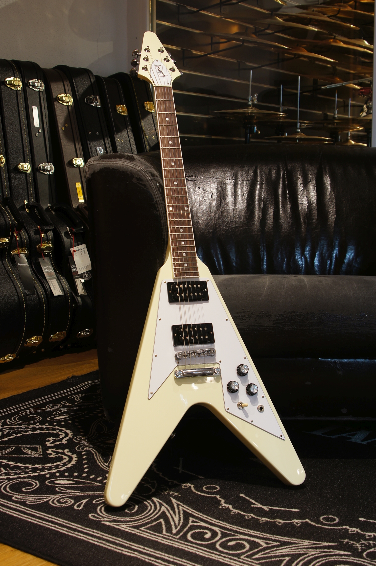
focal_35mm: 45
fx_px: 707
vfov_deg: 43.6
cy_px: 283
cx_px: 188
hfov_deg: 29.8
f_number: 7.1
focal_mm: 30
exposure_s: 1/5
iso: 100
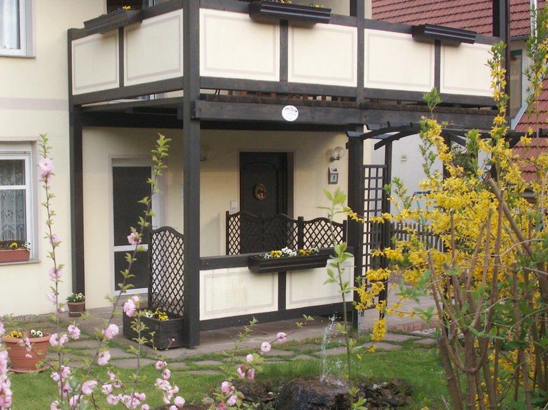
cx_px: 194
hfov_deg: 36.5
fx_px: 823
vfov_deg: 27.9
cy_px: 254
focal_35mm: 52
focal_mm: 7.7
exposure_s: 1/80
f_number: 3.5
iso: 50
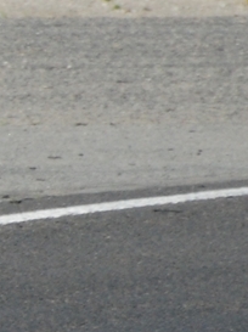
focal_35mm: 3051
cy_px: 314
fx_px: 29213
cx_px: -632
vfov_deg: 0.7
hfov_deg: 0.5
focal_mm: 300
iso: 400
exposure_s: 1/1000
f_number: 5.6
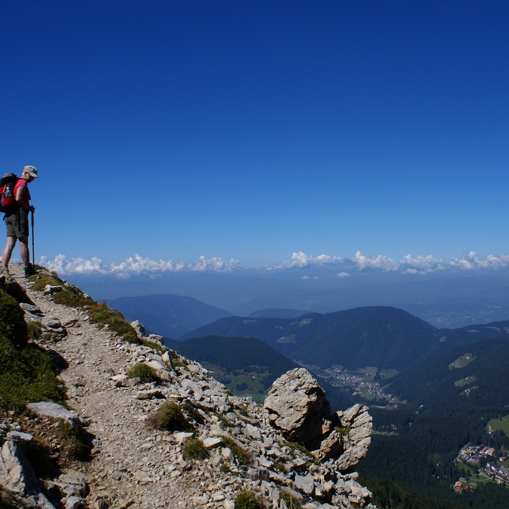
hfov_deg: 42.7
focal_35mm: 39
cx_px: 297
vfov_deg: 42.8
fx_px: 649
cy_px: 251
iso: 100
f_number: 10
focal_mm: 20
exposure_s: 1/400
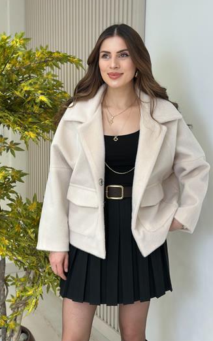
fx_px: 483
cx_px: 104
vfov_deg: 38.9
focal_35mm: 52
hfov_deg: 24.9
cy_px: 168
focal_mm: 6.86
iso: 64
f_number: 1.78
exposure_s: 1/136
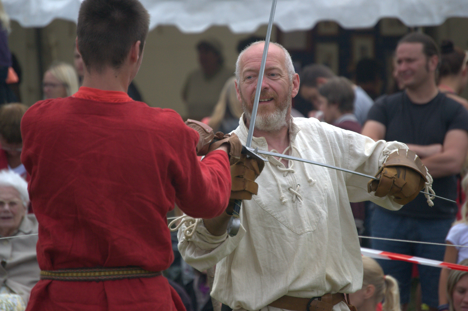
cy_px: 156
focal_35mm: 300
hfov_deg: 6.9
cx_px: 234
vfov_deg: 4.6
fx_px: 3895
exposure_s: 1/2000
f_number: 5.6
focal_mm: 200
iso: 800
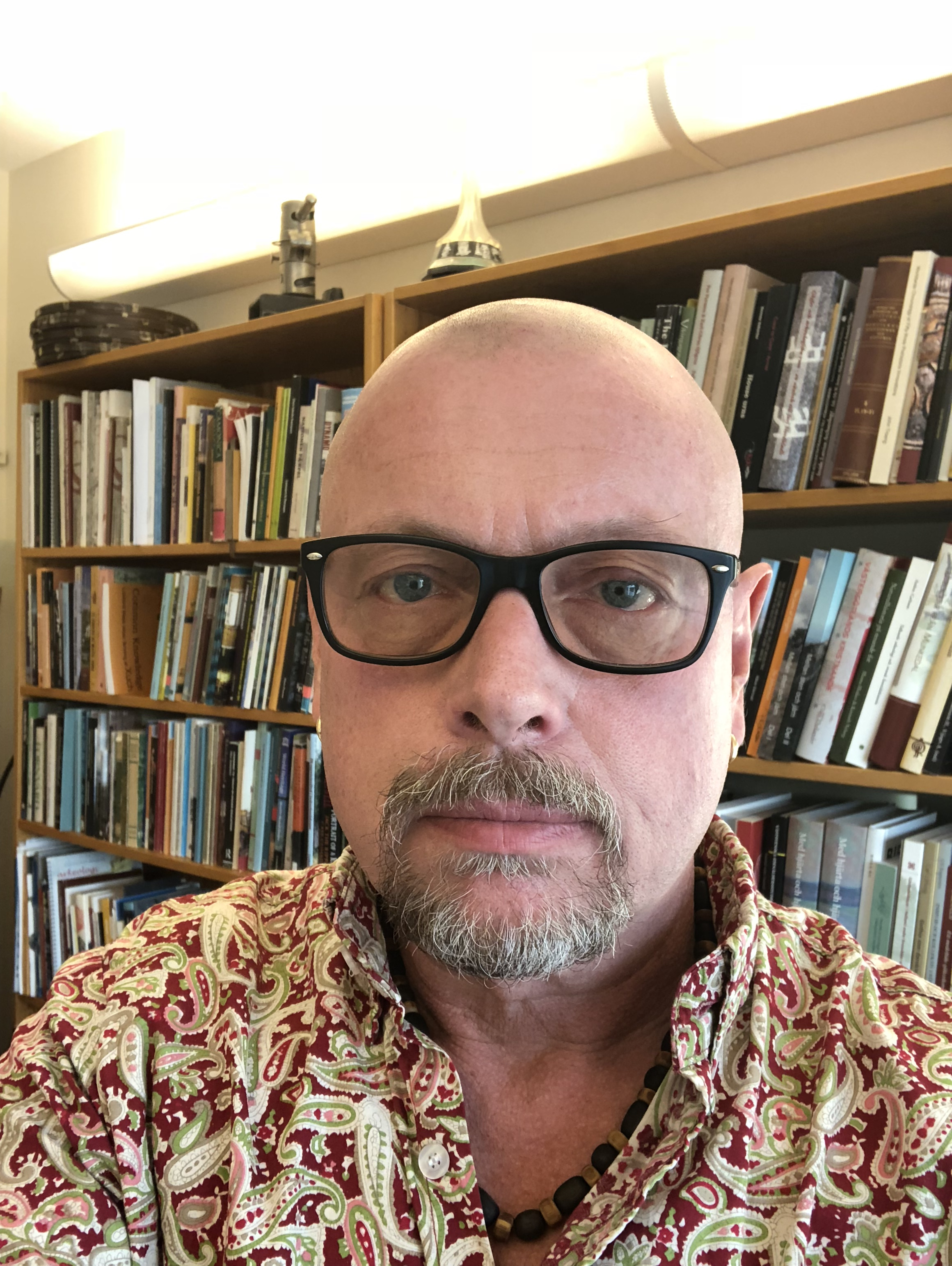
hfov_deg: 44.2
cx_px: 476
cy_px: 633
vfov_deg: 56.8
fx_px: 1172
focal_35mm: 32
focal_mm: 2.87
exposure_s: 1/50
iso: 100
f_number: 2.2
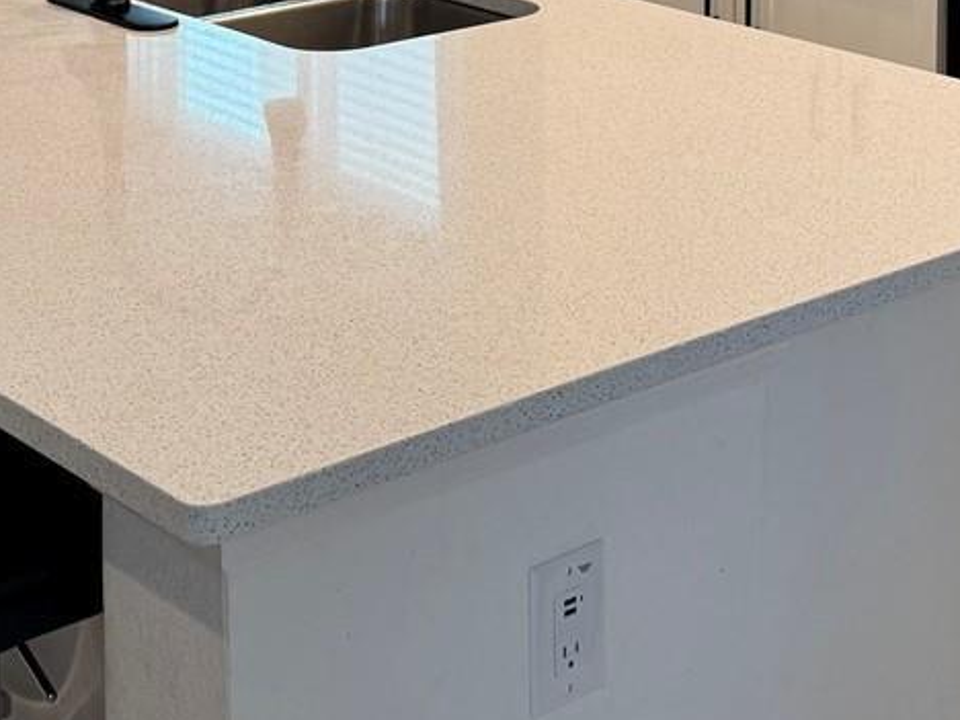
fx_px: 2274
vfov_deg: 16.8
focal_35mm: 82
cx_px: 550
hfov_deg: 23.8
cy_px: -254
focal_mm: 6.76
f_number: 1.78
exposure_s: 1/120
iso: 125
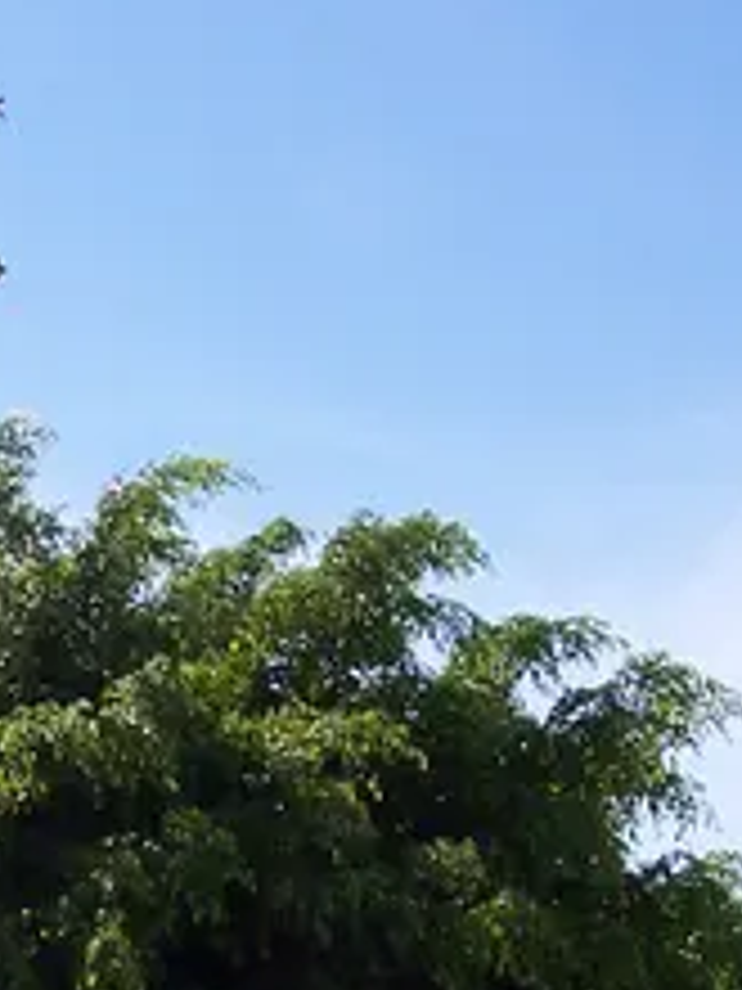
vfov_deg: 13.9
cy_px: 1143
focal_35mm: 138
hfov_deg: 10.4
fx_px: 3944
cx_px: -393
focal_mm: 8
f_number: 4.8
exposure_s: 1/700
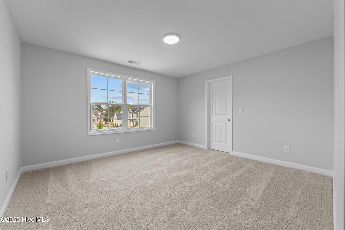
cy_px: 115
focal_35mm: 14
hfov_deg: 104.3
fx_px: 134
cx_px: 172
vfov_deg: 81.2
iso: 500
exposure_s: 1/8
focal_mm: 14
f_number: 8
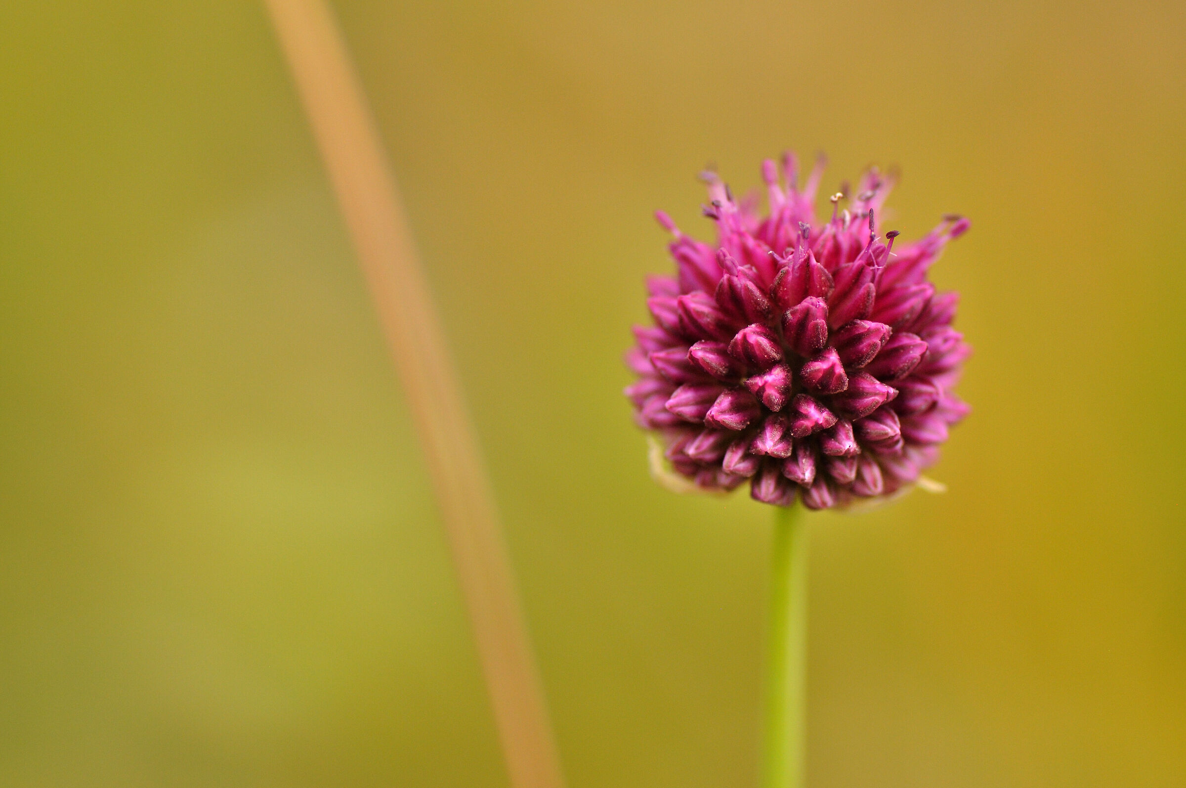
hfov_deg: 15.2
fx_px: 4442
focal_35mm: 135
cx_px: 593
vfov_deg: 10.1
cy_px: 394
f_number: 4
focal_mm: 90
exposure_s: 1/2000
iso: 500
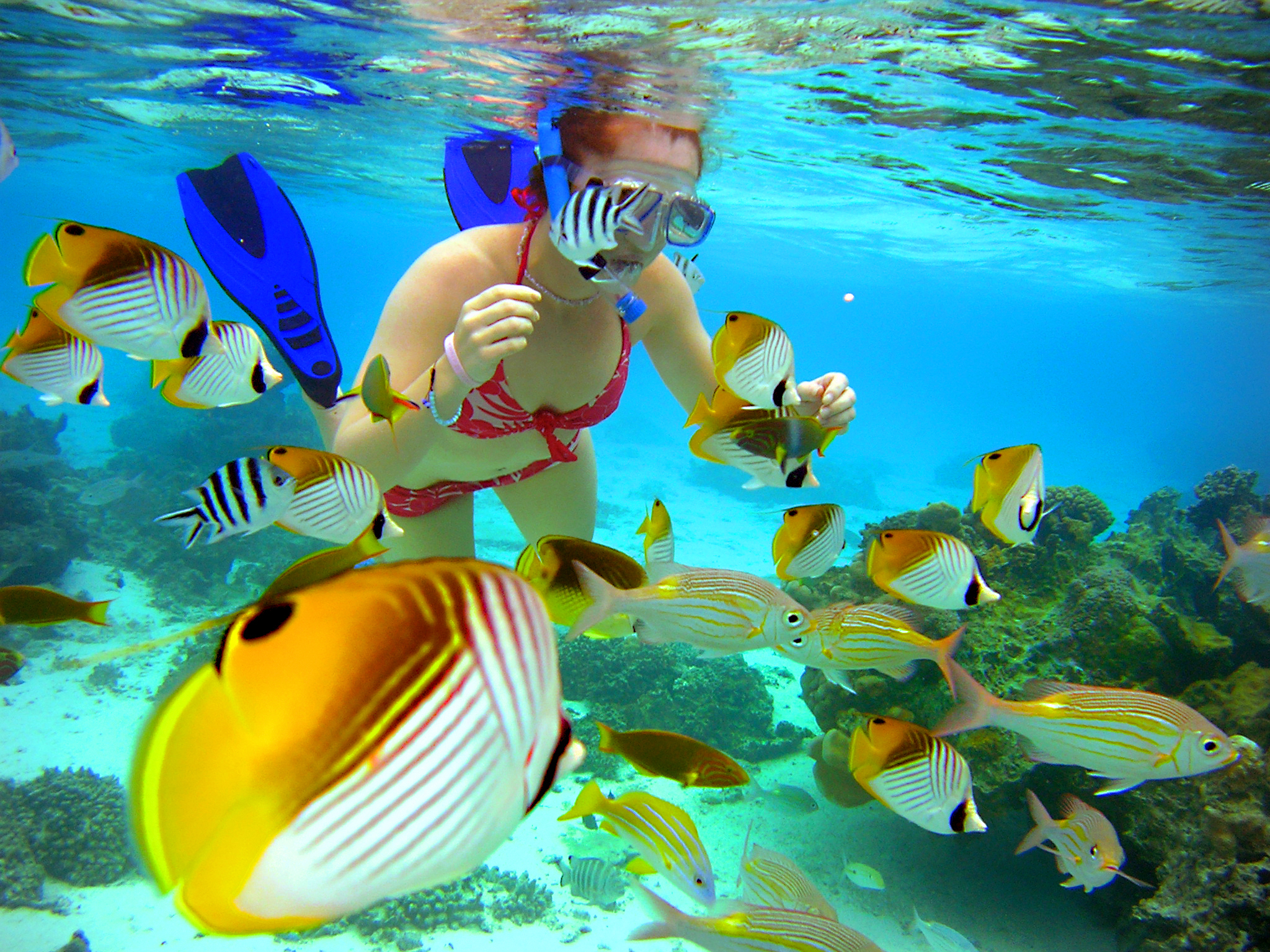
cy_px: 476
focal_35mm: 38
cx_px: 635
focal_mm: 5.8
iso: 50
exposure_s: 1/271
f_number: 2.8
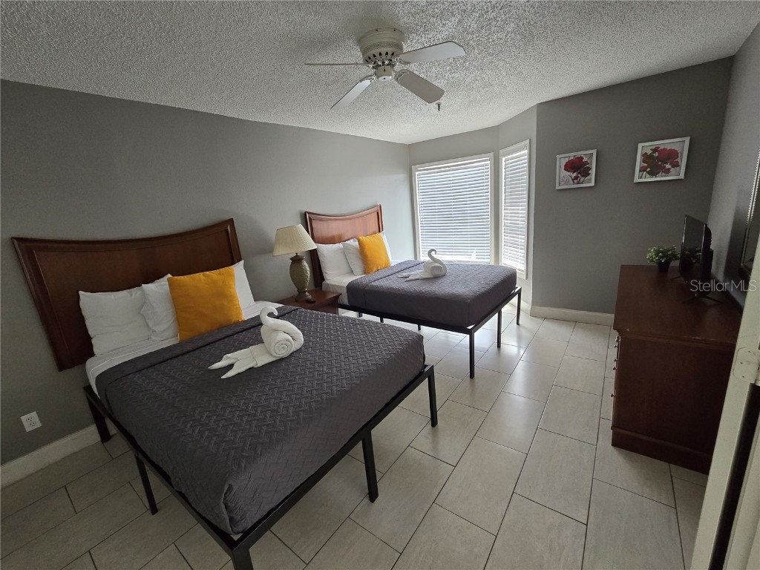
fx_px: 285
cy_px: 285
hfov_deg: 106.2
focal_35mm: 13
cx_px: 380
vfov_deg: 89.9
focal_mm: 2.2
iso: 250
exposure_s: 1/60
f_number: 2.2
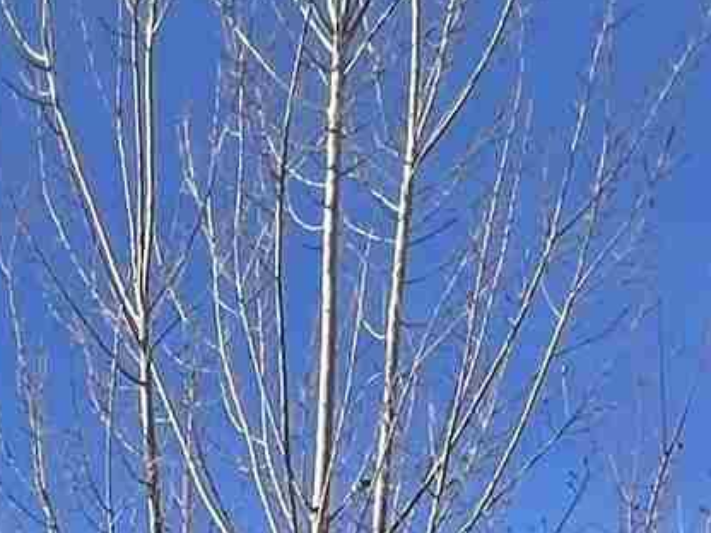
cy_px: 1630
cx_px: -299
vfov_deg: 10.5
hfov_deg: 18.5
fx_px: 1972
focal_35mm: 96
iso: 32
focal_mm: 1.57
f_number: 1.8
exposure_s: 1/1054
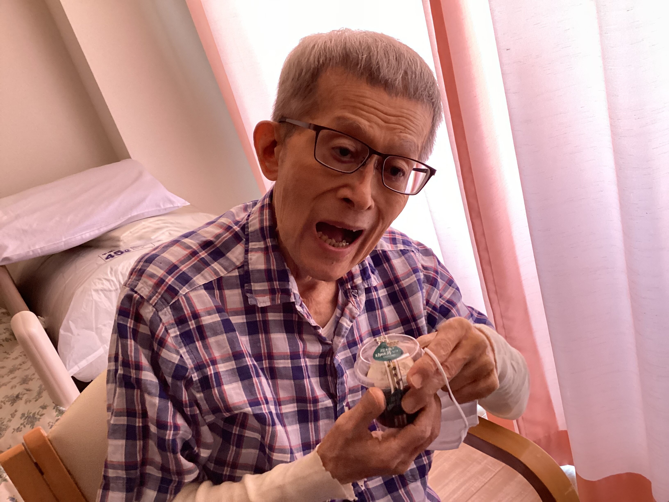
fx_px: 599
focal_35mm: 31
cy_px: 251
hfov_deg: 58.4
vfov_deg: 45.4
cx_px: 334
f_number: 2.4
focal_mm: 3.3
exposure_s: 1/33
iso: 320
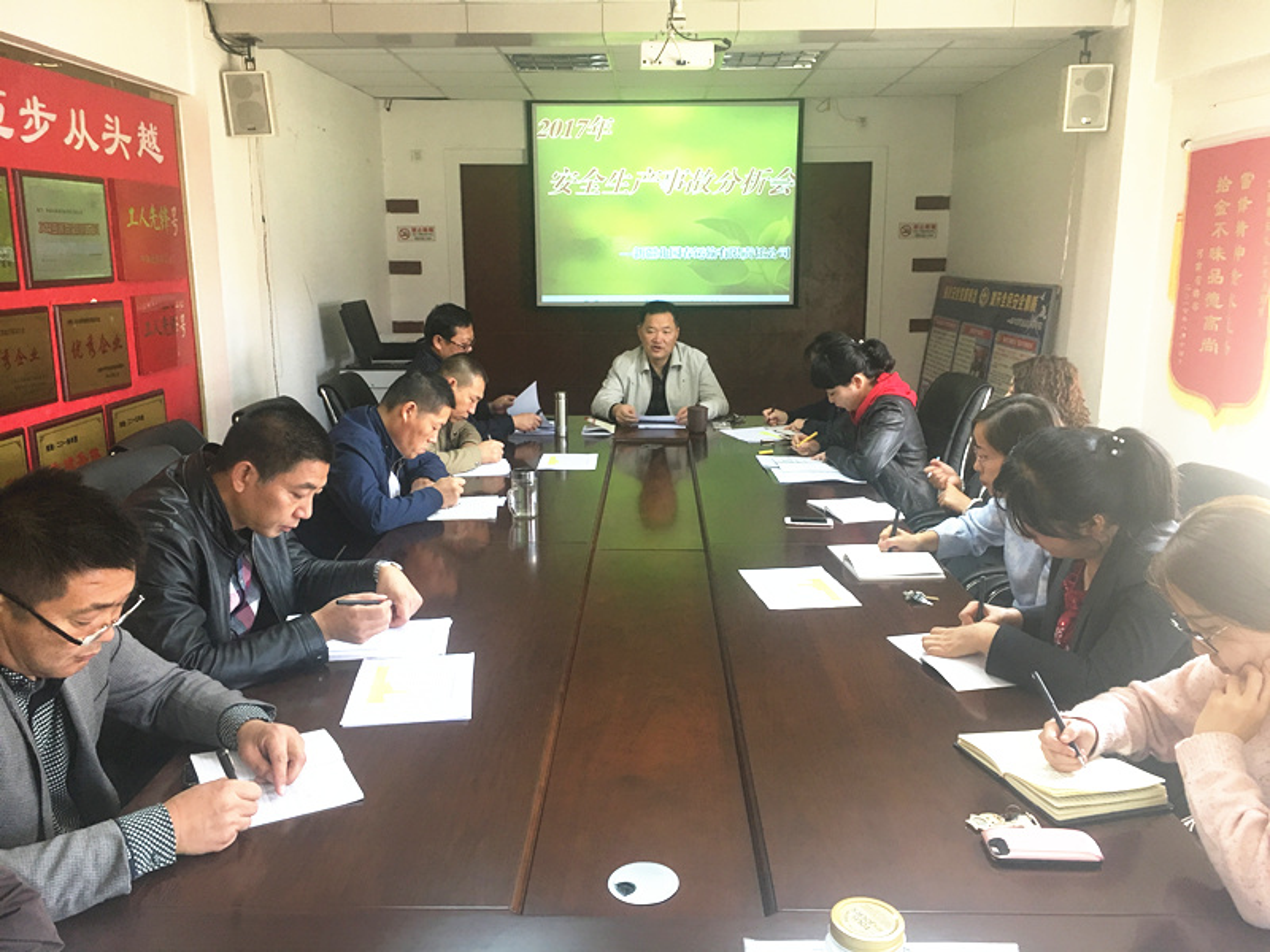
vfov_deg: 48.2
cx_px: 635
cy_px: 476
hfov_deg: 61.7
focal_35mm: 29
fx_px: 1064
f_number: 2.2
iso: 125
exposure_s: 1/33
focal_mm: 4.15
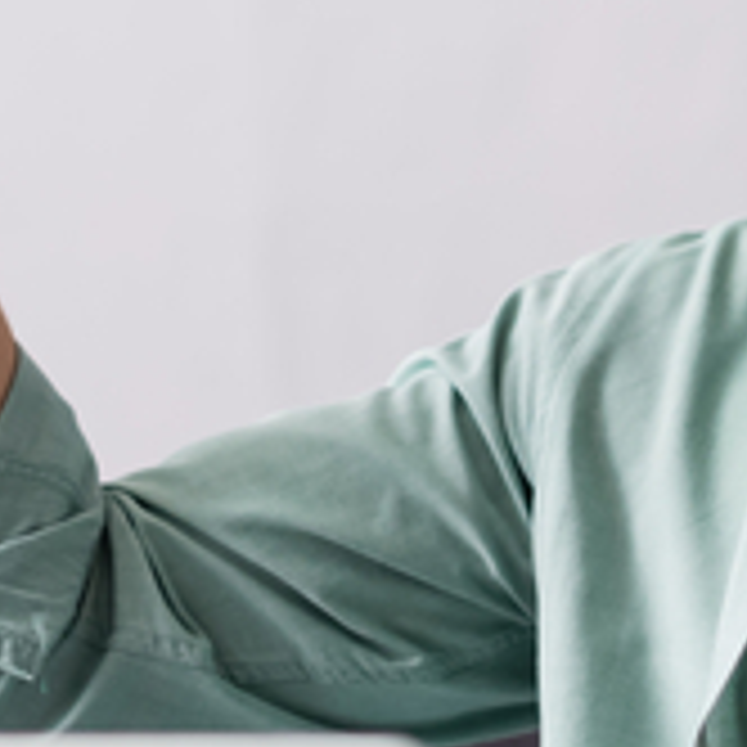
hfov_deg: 6.8
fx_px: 6250
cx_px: 236
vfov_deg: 6.8
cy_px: 52
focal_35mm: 256
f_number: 2.2
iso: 100
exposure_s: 1/200
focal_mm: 50
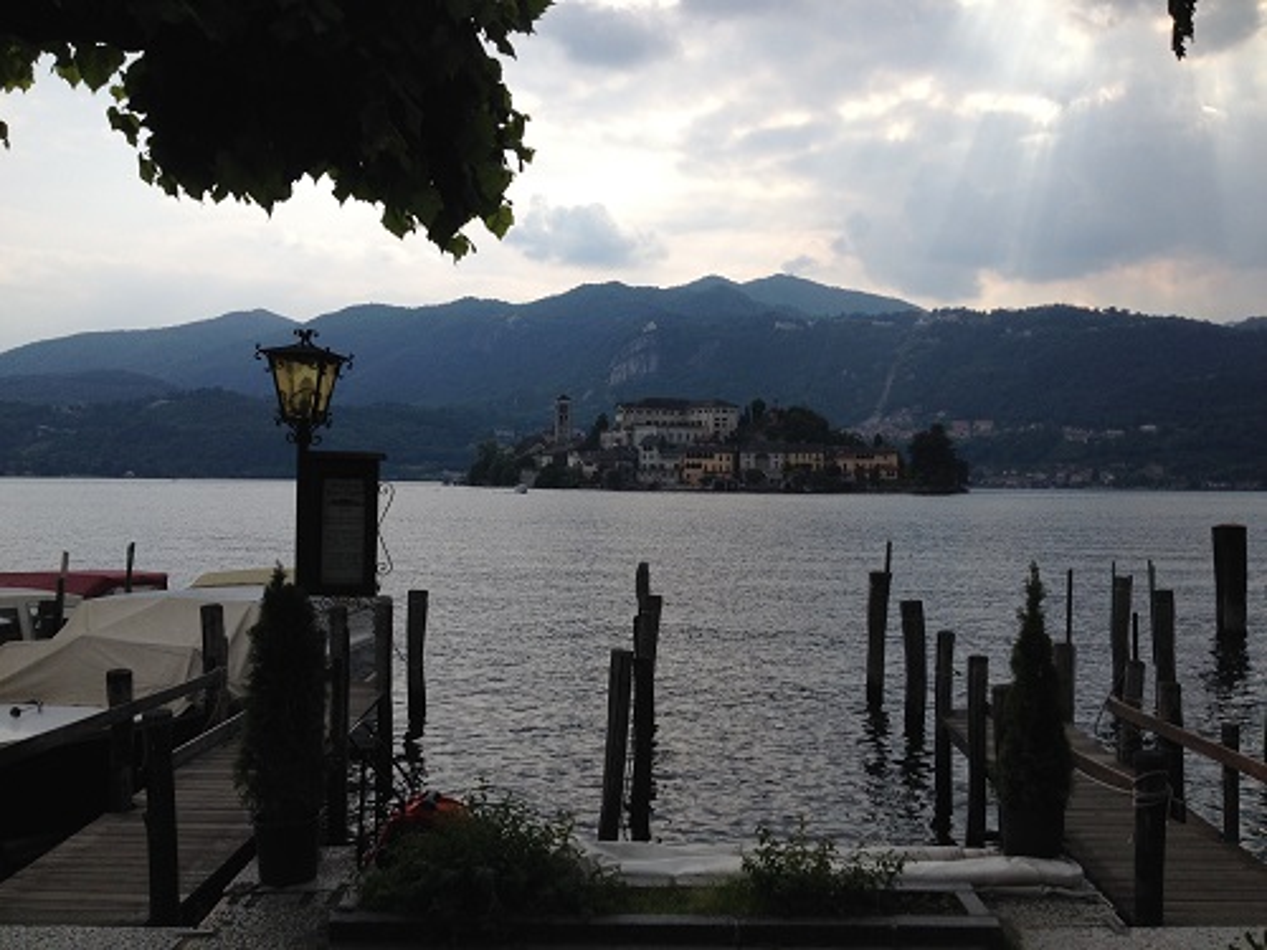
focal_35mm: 35
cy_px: 475
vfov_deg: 40.7
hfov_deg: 52.6
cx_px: 634
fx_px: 1281
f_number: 2.4
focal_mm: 4.28
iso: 50
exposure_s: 1/1783
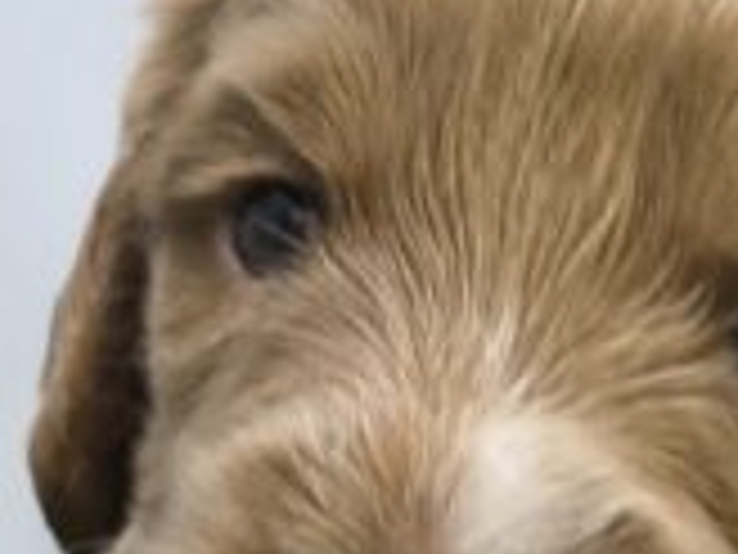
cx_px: 756
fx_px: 3070
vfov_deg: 10.1
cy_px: 739
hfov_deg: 13.5
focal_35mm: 144
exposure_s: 1/120
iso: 50
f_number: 1.7
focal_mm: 6.3
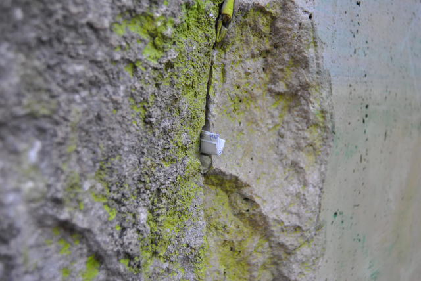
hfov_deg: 46.4
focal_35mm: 42
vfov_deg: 32.0
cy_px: 140
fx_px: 492
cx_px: 210
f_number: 4
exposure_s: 1/30
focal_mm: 28
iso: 450
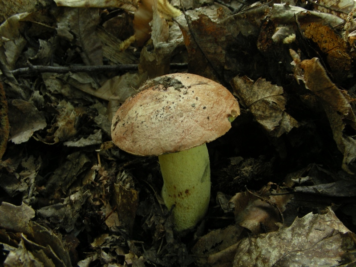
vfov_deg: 37.7
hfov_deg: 49.0
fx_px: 391
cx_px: 178
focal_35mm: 38
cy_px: 134
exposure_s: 1/30.5
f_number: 3.5
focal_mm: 6.3
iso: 65
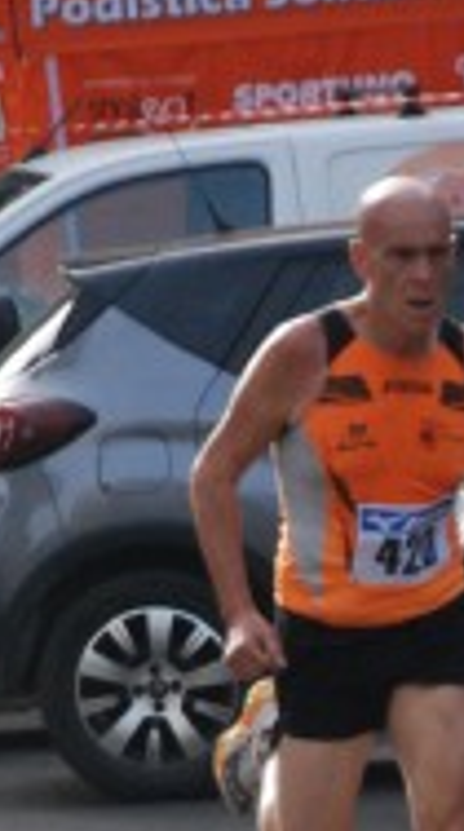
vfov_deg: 4.5
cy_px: 849
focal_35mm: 479
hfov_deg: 2.5
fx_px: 10527
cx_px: 656
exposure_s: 1/800
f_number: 5.6
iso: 1000
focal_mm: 95
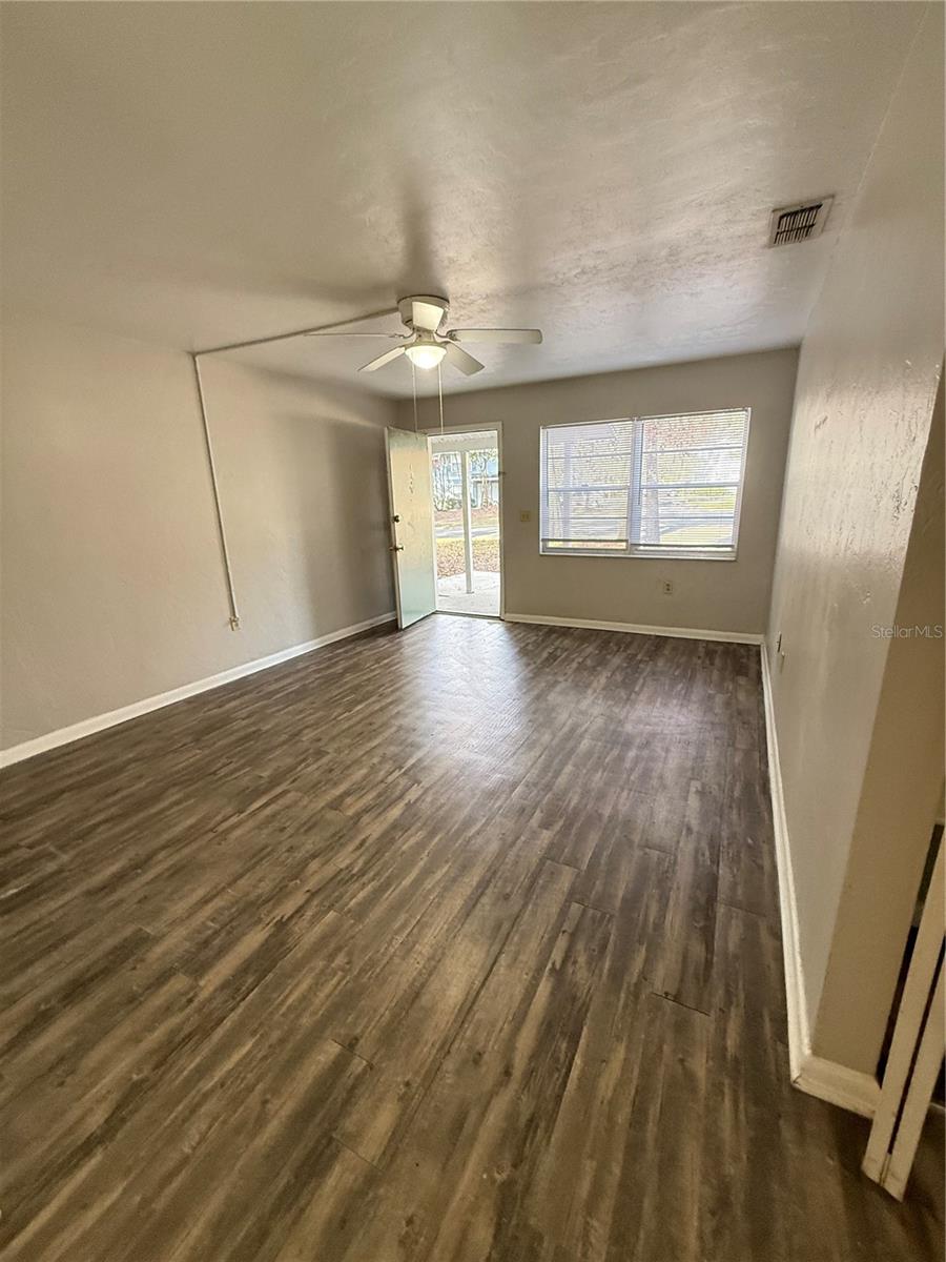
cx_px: 473
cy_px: 631
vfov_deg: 102.1
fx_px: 510
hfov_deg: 85.7
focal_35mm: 14
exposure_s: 1/120
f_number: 2.2
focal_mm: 2.22
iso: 400
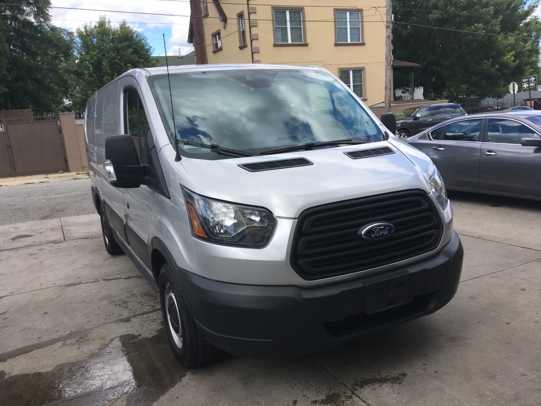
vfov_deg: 48.2
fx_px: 453
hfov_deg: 61.7
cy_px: 203
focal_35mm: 29
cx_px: 270
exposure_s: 1/646
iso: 25
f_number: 2.2
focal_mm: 4.15
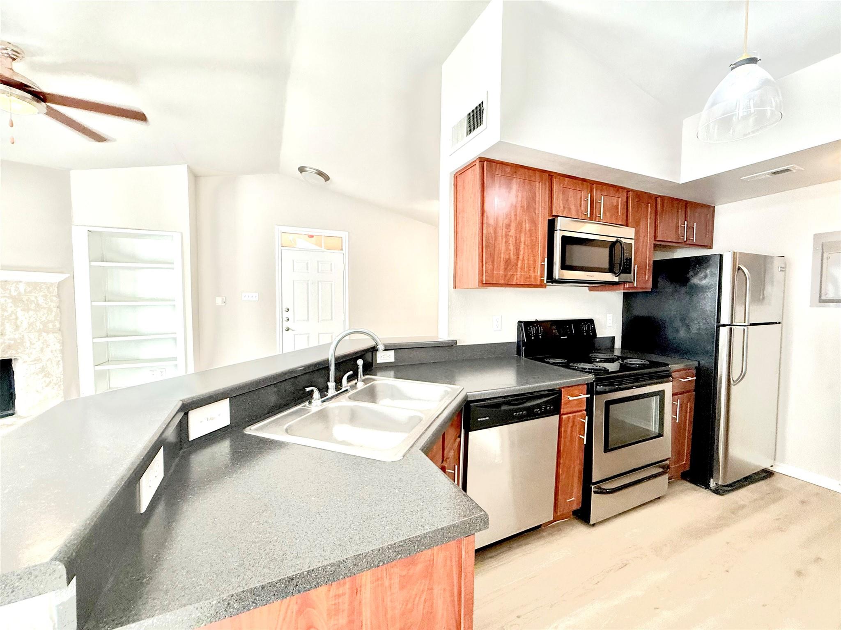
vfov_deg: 85.7
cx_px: 420
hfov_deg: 102.1
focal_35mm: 14
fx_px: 340
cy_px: 315
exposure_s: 1/120
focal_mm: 2.22
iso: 250
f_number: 2.2
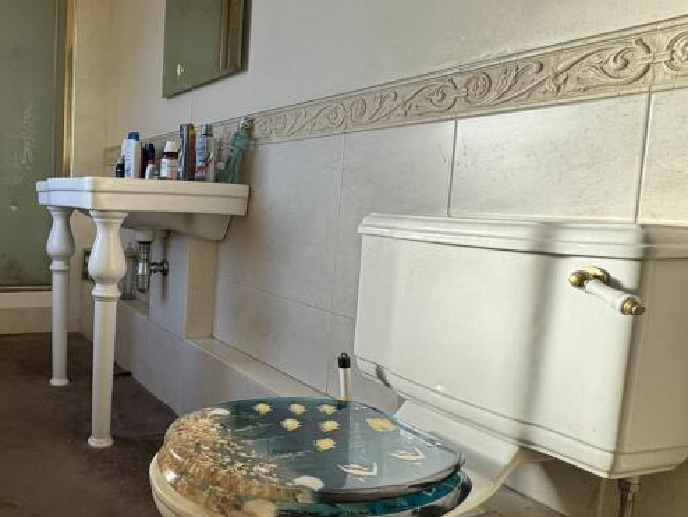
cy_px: 251
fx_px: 577
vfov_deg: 48.3
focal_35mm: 29
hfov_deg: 56.4
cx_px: 121
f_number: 2.2
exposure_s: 1/151
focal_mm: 2.22
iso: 40
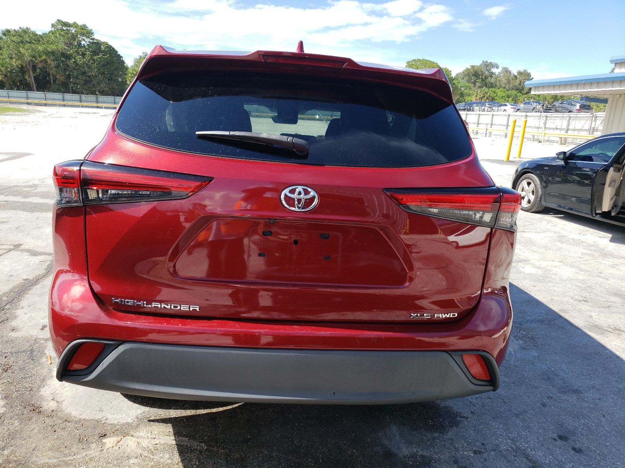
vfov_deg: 53.1
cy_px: 234
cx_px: 312
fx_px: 469
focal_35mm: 26
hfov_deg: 67.3
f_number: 1.5
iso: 50
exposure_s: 1/1429
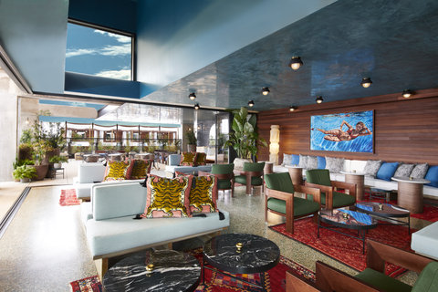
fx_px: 243
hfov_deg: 84.0
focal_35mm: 20
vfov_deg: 61.9
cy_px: 146
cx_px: 219
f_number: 11
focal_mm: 20
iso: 64
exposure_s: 4
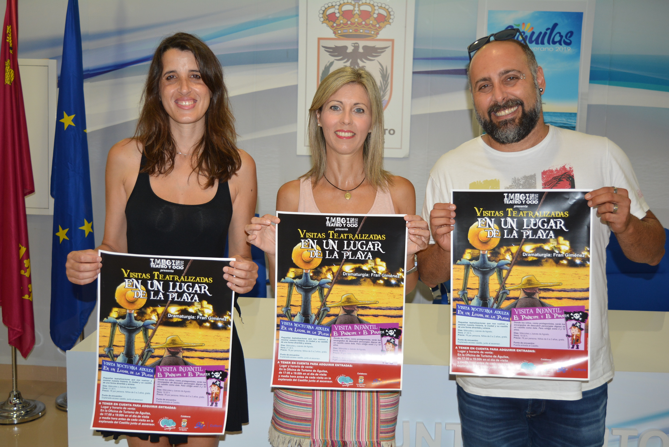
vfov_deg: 31.9
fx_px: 781
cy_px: 224
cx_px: 334
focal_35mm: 42
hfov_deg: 46.4
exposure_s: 1/60
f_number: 4.2
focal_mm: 28
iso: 400
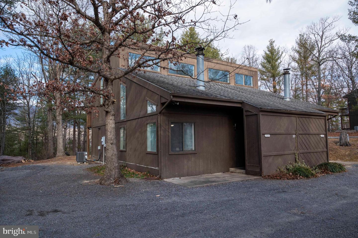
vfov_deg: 53.1
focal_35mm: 24
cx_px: 179
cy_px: 119
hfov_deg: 73.8
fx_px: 238
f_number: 11
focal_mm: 24
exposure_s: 1/500
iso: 1000
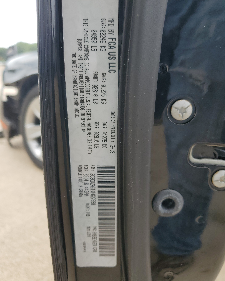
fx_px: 233
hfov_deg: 51.5
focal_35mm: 28
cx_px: 112
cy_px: 141
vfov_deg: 62.2
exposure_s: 1/667
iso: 50
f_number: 1.5
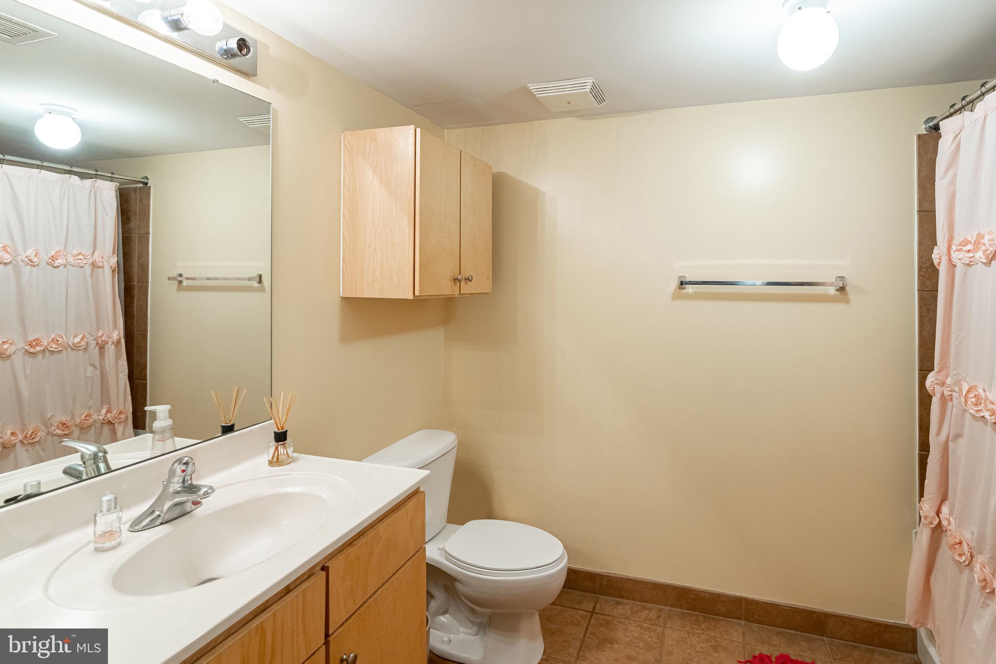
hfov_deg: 93.3
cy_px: 332
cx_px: 498
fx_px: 470
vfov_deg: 70.4
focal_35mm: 17
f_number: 4.5
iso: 1250
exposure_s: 1/80
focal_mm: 17
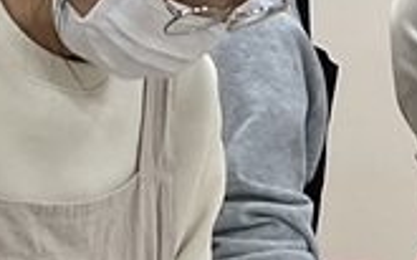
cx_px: 99
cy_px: 452
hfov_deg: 11.2
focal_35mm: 186
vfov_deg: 6.9
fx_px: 2113
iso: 50
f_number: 1.8
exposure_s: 1/120
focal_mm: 3
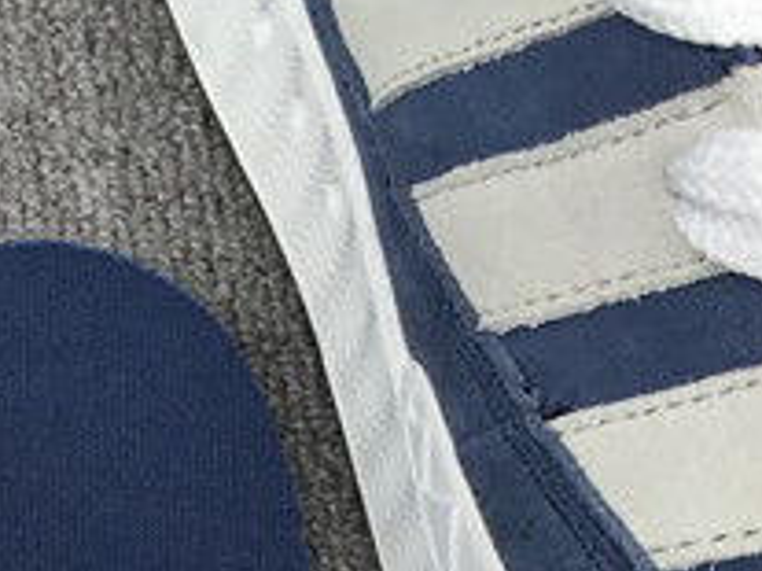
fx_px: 2970
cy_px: 1111
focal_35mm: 135
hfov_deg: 13.8
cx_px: -331
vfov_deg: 10.2
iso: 25
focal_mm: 3.3
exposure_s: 1/201
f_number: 2.4
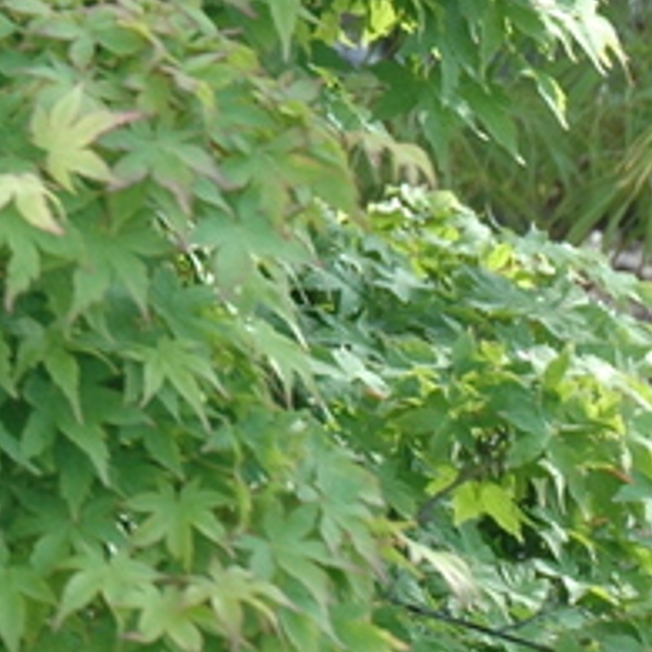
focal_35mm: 314
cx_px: -851
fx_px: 6691
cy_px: 468
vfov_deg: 5.6
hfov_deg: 5.4
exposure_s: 1/125
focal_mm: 40
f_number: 5.6
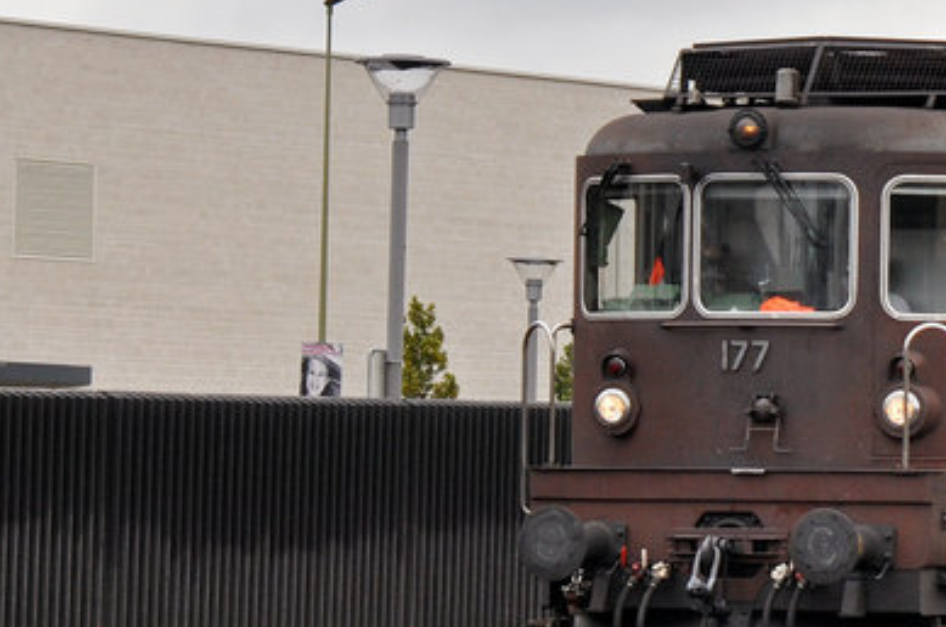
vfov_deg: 5.4
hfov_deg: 8.0
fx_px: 6678
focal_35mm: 255
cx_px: 1216
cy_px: 123
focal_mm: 55
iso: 400
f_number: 5
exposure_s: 1/800
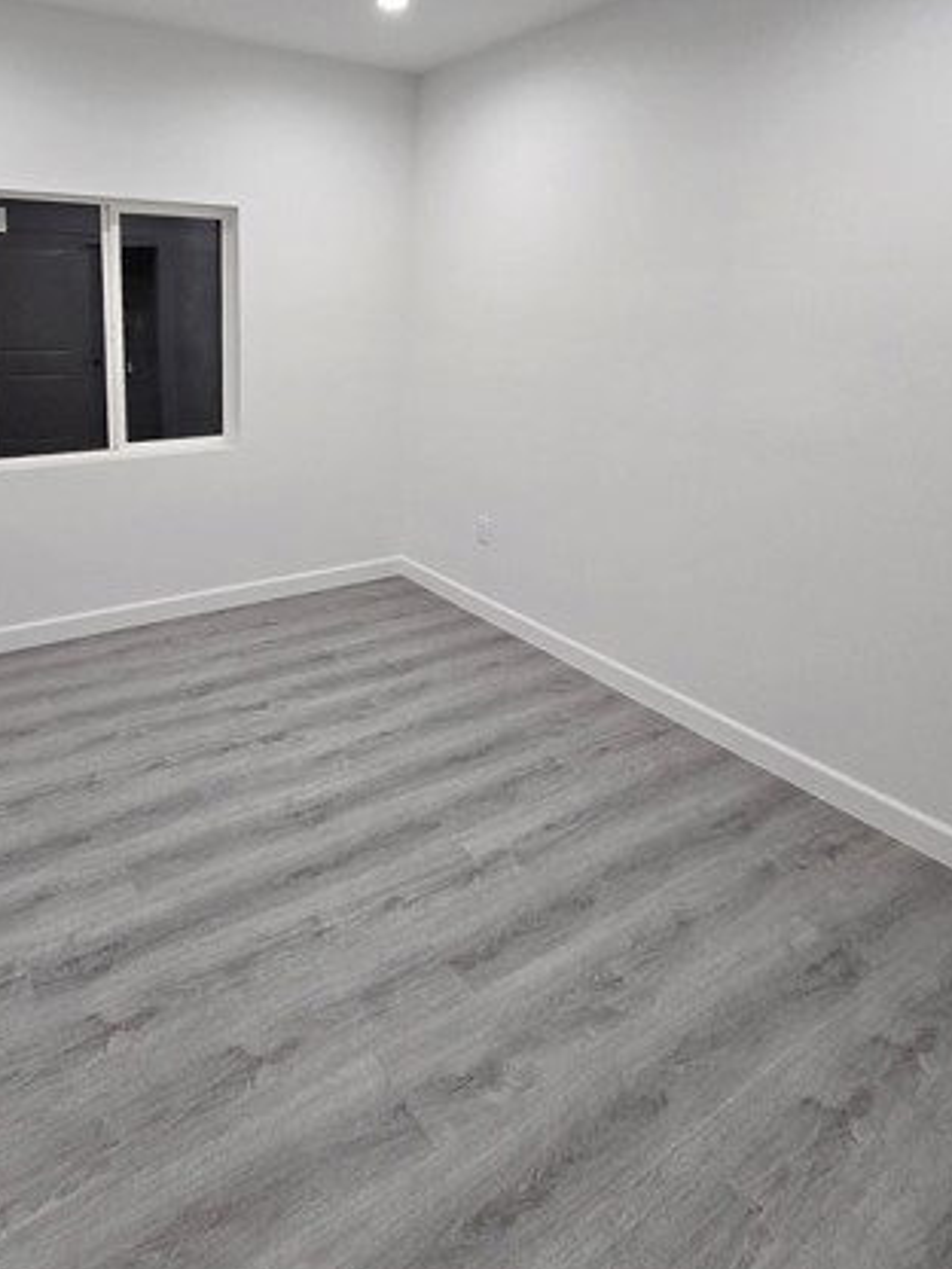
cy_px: 436
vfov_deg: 79.4
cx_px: 326
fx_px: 733
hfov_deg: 64.5
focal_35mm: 20
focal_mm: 2.2
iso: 160
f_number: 2.2
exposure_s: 1/60
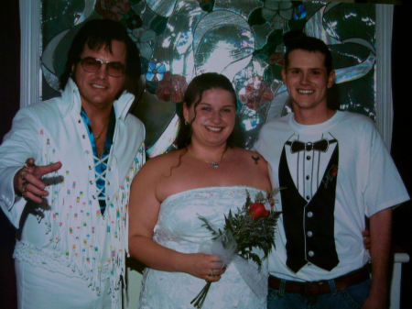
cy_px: 154
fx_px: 404
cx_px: 206
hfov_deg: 54.0
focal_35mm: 34
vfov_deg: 41.8
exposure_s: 1/8
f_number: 2.7
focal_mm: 5.6
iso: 160
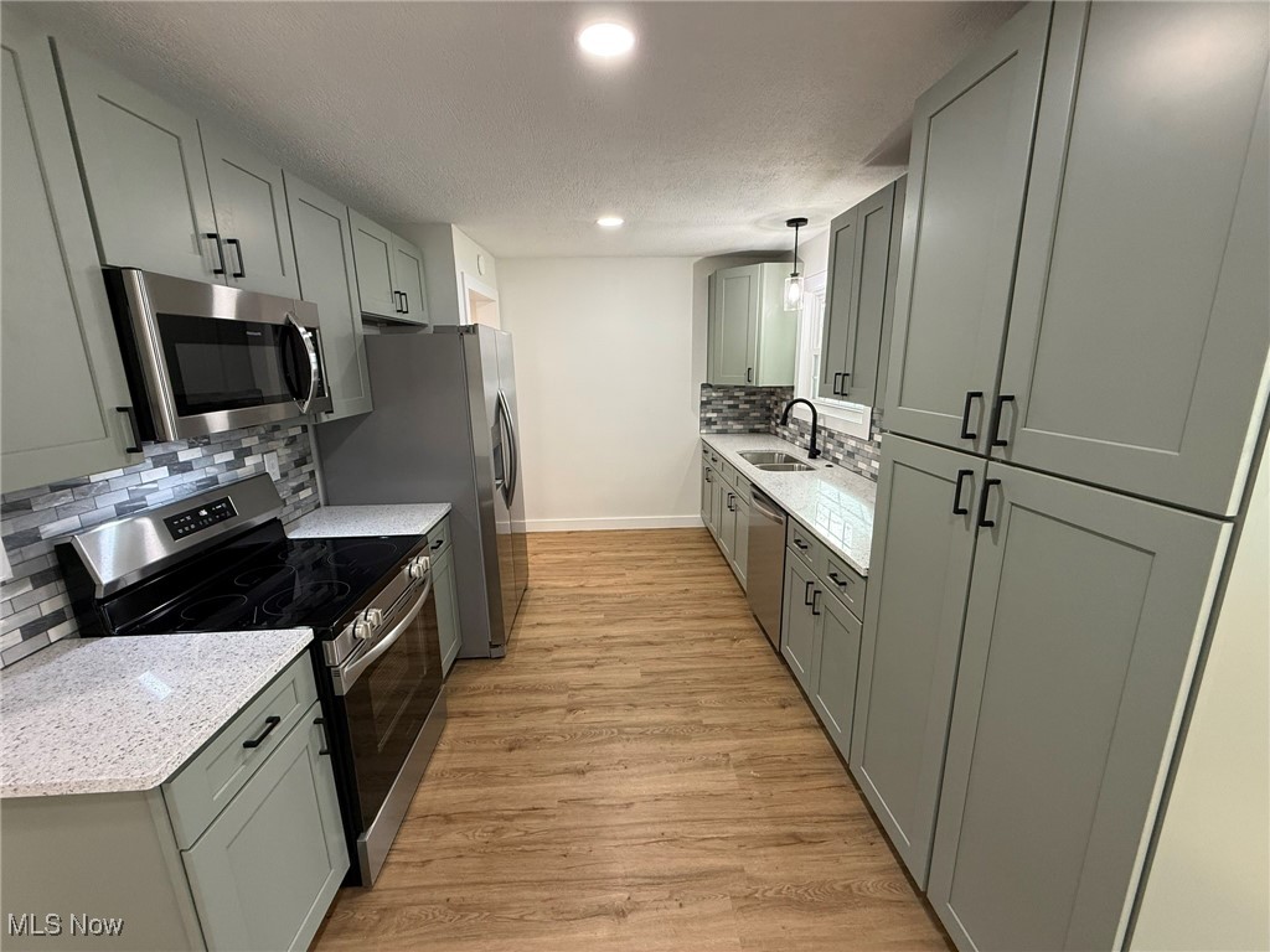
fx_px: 514
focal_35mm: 14
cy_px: 476
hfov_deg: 102.1
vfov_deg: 85.7
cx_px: 635
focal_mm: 2.22
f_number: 2.2
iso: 200
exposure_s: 1/60
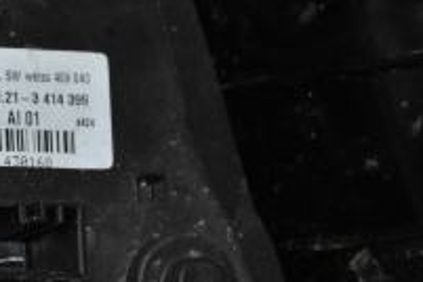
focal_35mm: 391
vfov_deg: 3.5
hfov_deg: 5.3
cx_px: -21
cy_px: 78
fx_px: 4597
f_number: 5.6
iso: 800
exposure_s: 1/60
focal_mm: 105
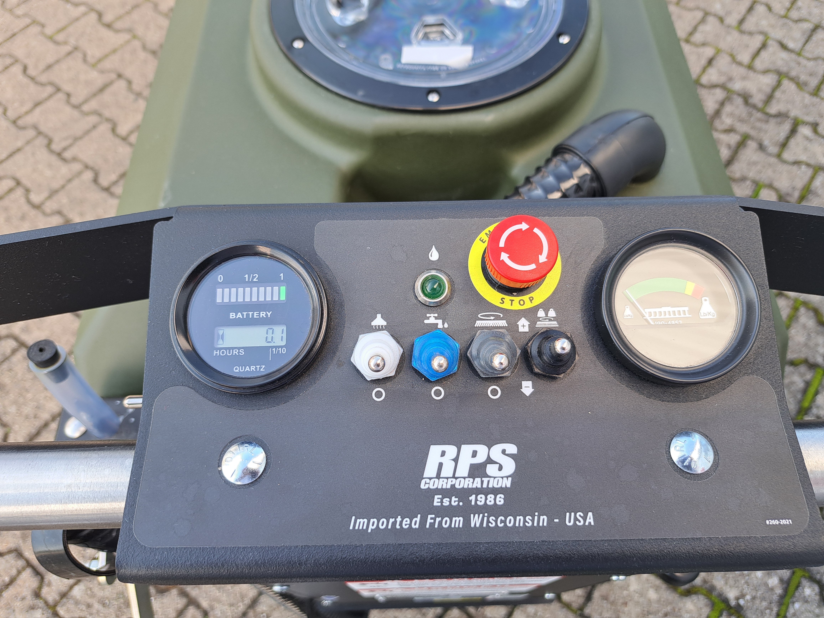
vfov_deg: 56.8
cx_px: 412
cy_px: 309
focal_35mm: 24
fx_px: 571
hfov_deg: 71.6
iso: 50
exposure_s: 1/100
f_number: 1.8
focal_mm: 5.23
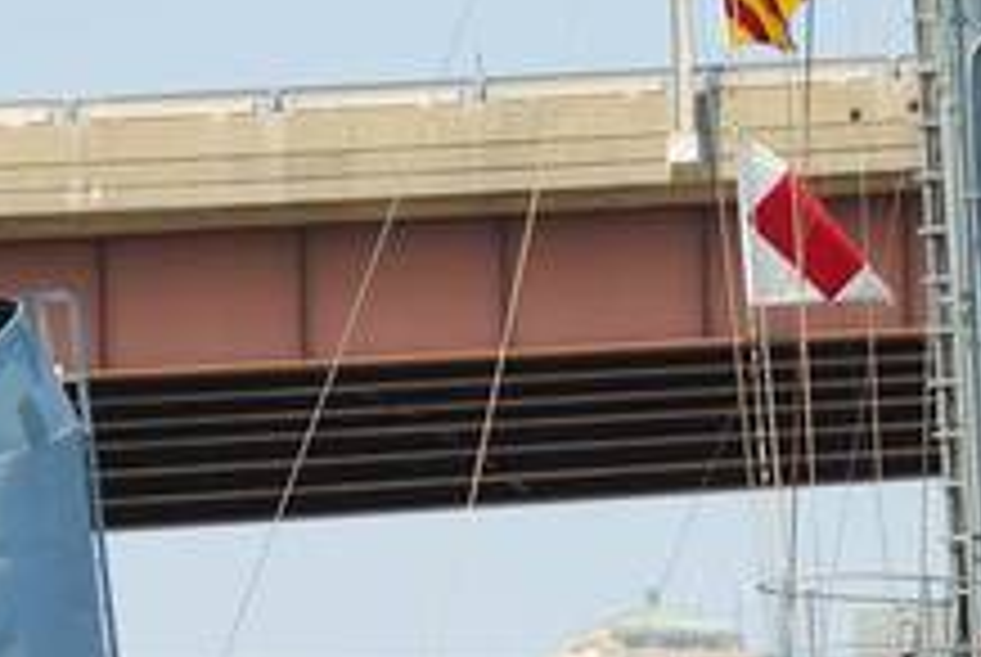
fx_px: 13769
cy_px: 819
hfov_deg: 4.1
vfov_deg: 2.7
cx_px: 801
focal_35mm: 505
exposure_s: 1/250
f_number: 5.6
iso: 100
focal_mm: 105
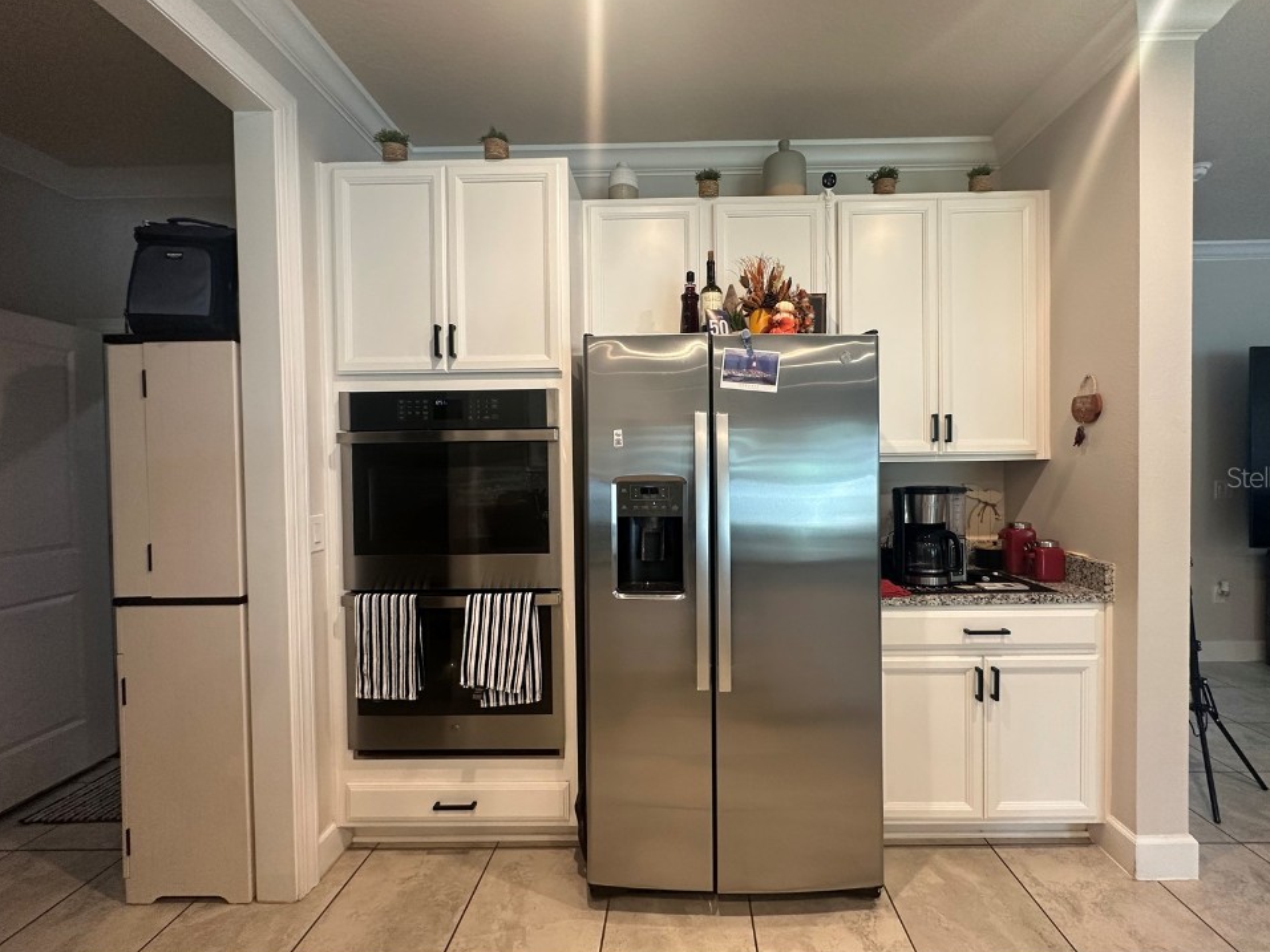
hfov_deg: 98.1
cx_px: 672
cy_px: 477
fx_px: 550
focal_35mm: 15
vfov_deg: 81.7
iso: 200
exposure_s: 1/60
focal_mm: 2.22
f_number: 2.2
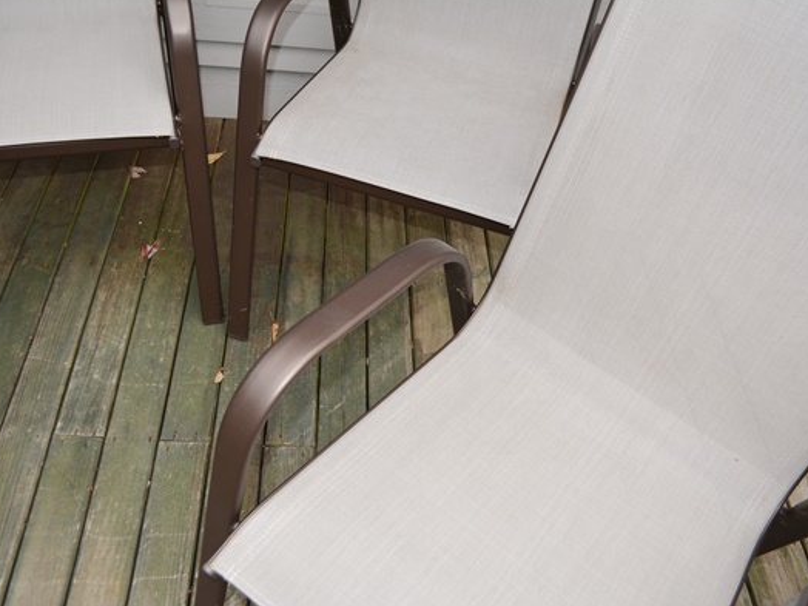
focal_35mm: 33
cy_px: 299
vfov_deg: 42.9
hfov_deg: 55.3
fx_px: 770
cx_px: 389
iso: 100
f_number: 4.5
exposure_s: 1/200
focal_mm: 20
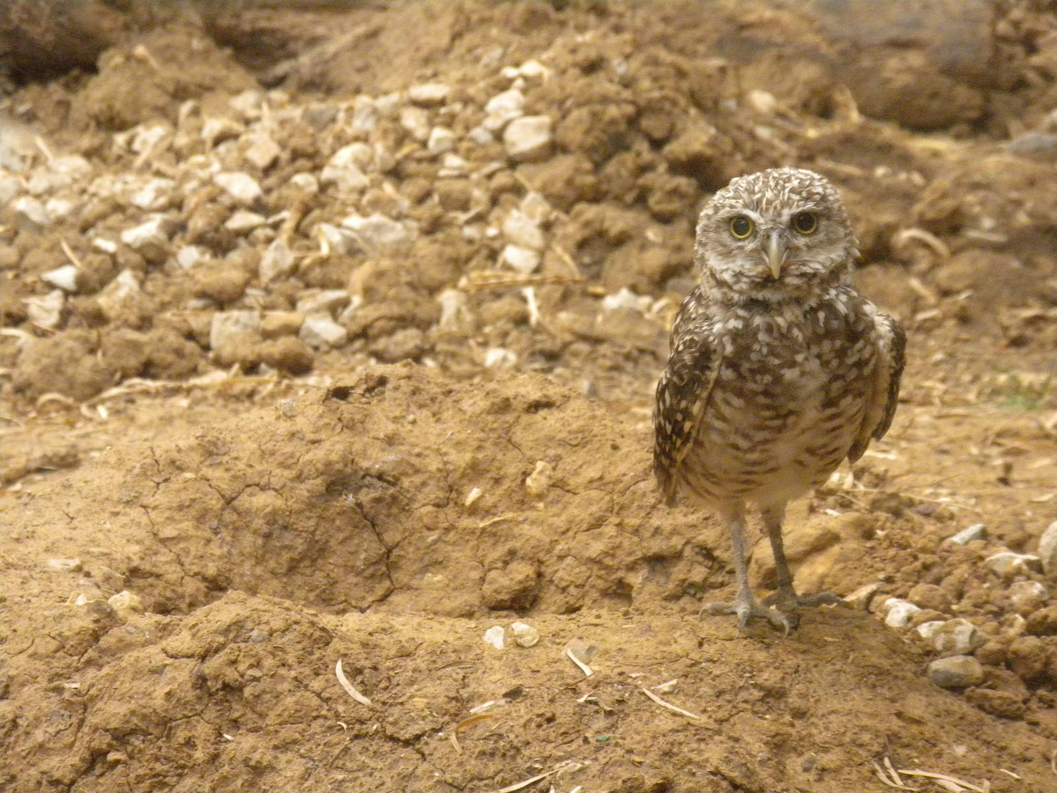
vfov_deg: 6.2
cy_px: 396
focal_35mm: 238
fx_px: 7267
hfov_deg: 8.3
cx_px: 528
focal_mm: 42.1
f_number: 5.2
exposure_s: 1/283
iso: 767
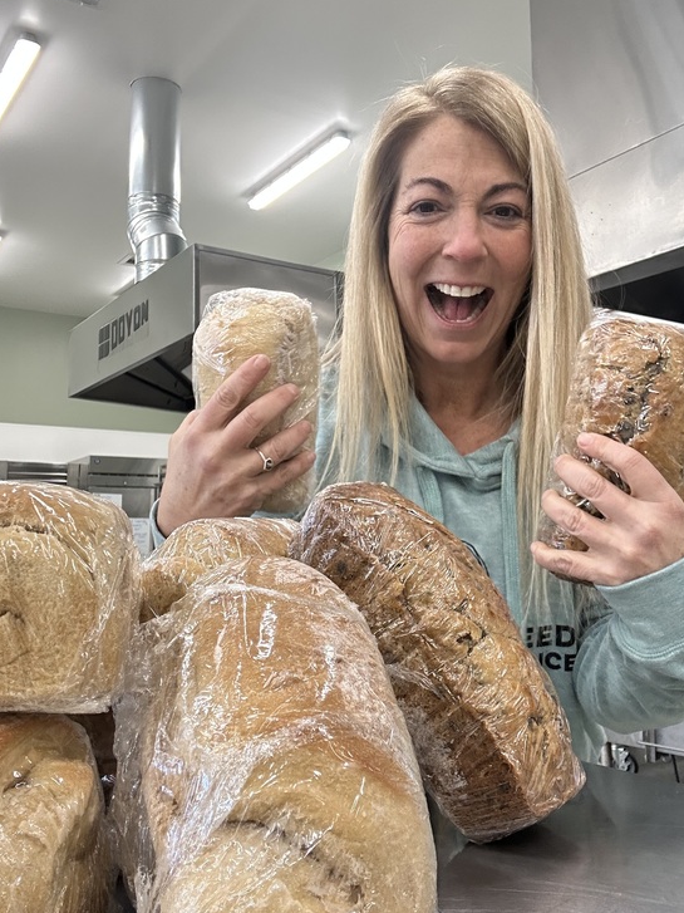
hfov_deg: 42.9
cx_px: 369
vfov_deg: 55.3
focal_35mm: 33
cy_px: 413
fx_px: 870
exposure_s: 1/65
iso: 80
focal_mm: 2.69
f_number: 1.9
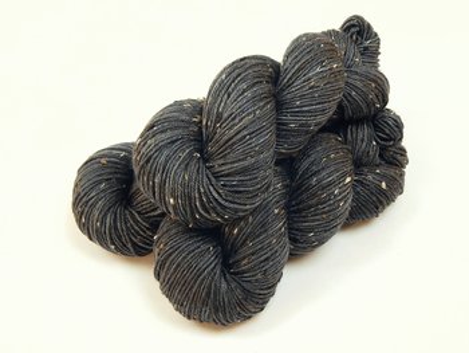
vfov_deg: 33.6
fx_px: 583
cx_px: 234
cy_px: 176
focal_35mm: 43
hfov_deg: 43.8
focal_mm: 7.7
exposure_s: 1/15
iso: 125
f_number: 3.6
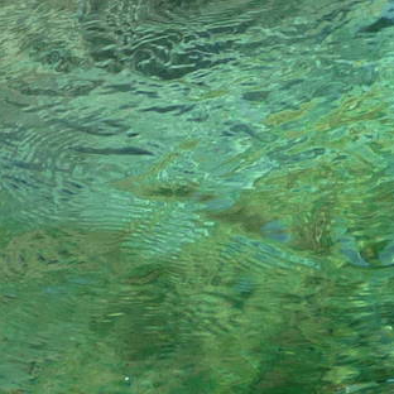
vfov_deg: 12.9
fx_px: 1635
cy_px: -232
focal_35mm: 127
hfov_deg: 12.3
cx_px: 765
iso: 160
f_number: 3.3
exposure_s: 1/500
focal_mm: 4.7
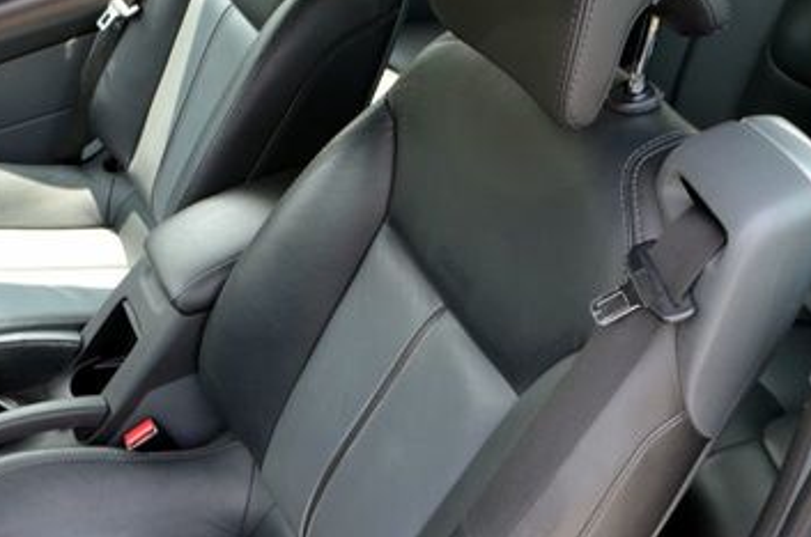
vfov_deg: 27.1
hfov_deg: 40.0
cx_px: 280
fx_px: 1102
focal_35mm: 49
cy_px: 402
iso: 400
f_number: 5.6
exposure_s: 1/125
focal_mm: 18
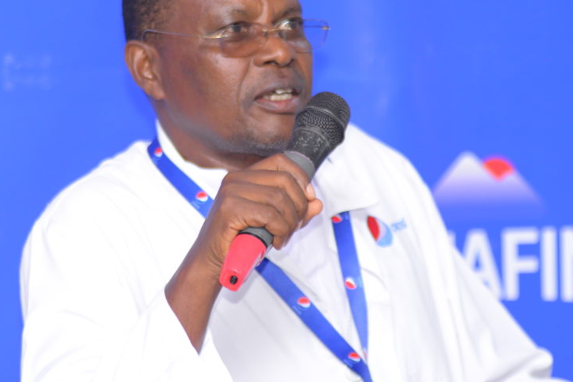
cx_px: 231
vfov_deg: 4.8
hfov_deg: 7.2
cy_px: 135
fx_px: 4535
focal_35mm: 285
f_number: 2.8
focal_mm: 135
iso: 640
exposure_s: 1/200
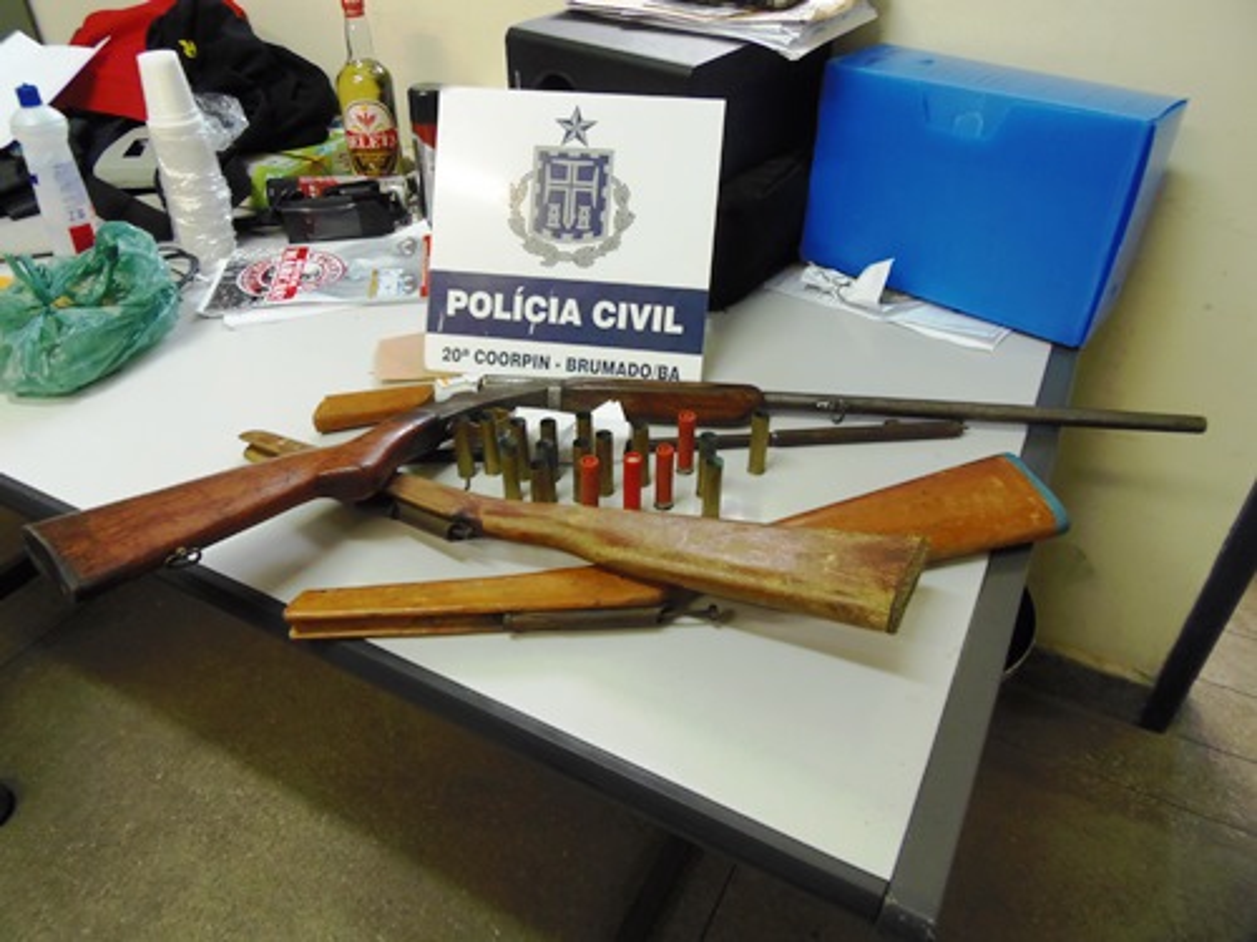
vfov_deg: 56.8
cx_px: 628
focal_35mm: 24
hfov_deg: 71.6
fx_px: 872
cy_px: 471
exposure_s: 1/25
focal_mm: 4.3
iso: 200
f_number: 2.9
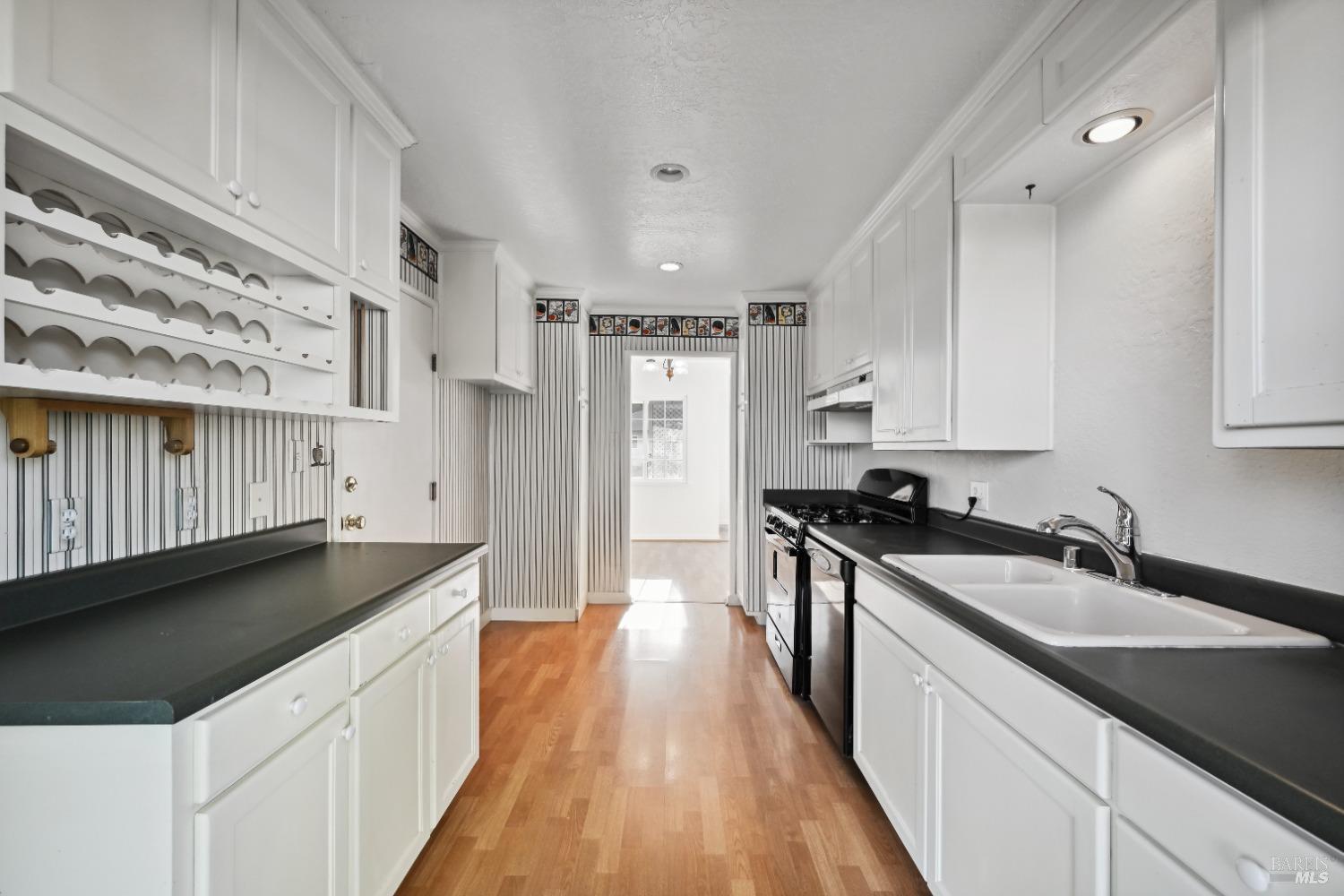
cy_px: 448
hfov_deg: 104.3
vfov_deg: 81.2
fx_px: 523
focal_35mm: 14
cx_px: 672
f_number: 9
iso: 800
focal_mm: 14
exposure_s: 1/100
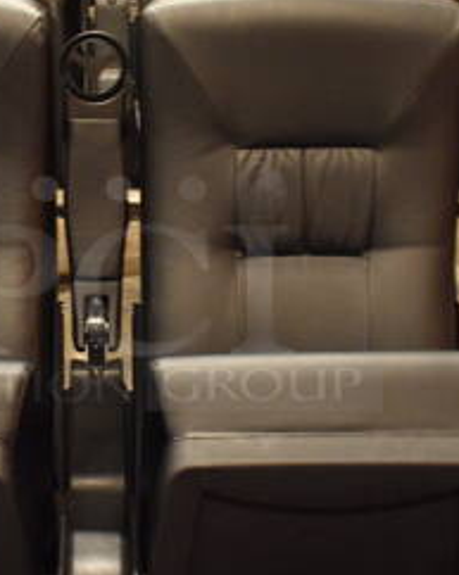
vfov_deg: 29.6
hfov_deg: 23.6
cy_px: 285
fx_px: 1089
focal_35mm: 64
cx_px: 119
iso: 3200
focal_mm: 18
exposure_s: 1/6
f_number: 3.5
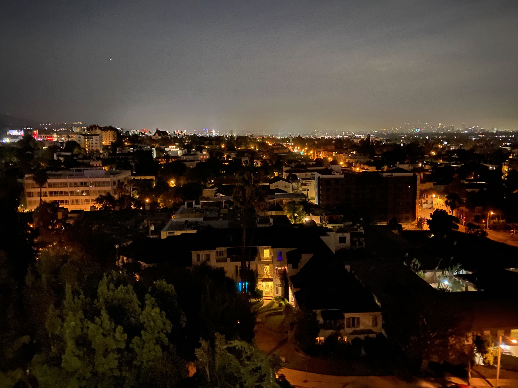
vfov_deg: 53.1
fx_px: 389
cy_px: 194
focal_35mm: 26
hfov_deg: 67.3
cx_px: 259
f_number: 1.8
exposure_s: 1/8
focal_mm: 4.25
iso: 2500
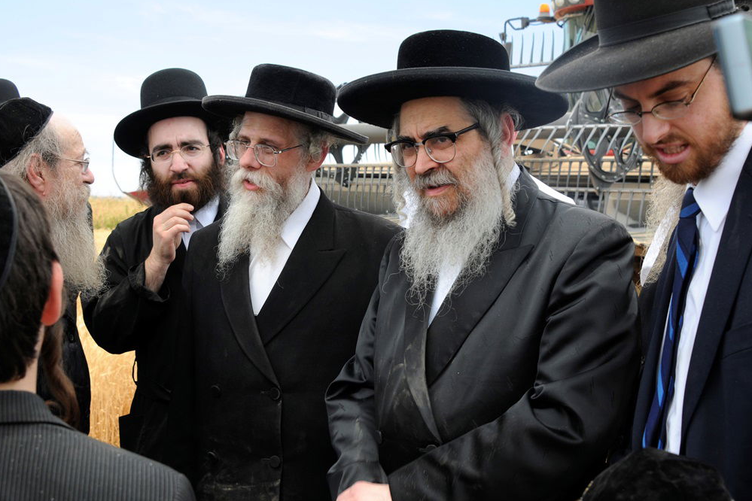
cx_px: 380
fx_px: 898
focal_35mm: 43
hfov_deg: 45.4
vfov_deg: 31.2
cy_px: 247
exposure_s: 1/125
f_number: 5.6
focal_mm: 28
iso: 250
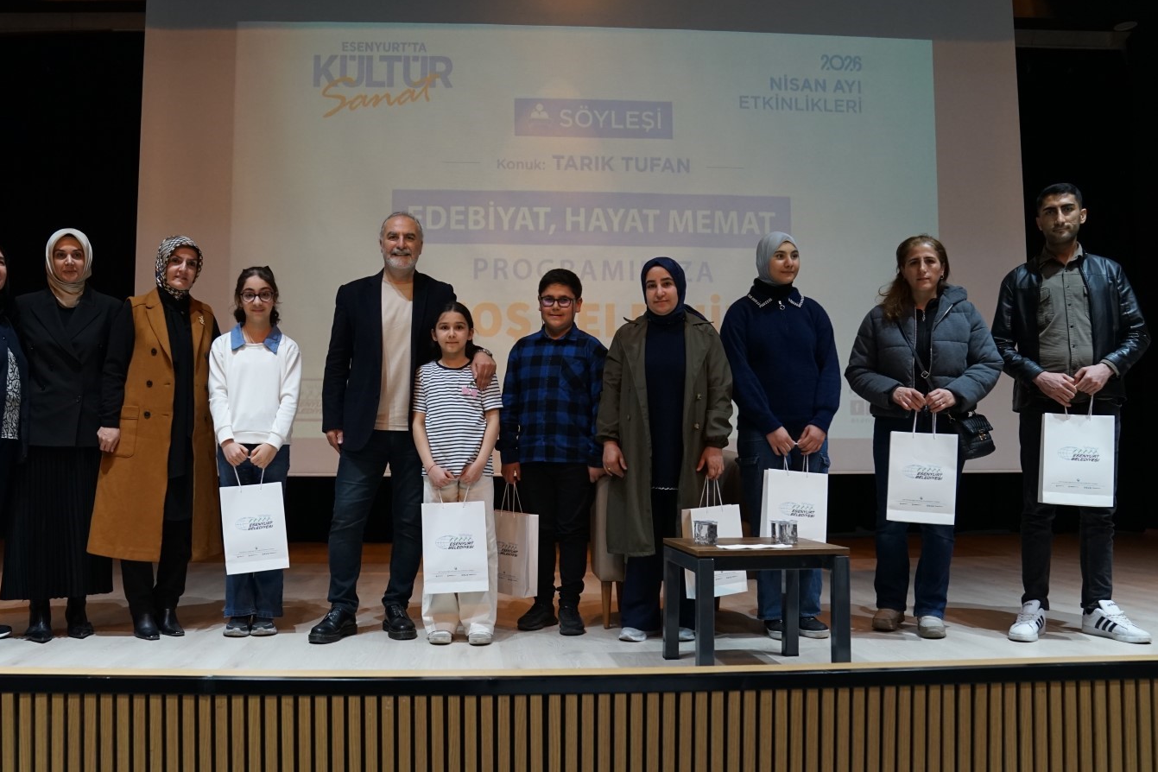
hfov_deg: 63.4
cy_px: 402
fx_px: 933
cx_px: 506
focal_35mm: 29
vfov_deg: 45.0
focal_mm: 24
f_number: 3.2
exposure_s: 1/160
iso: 1600
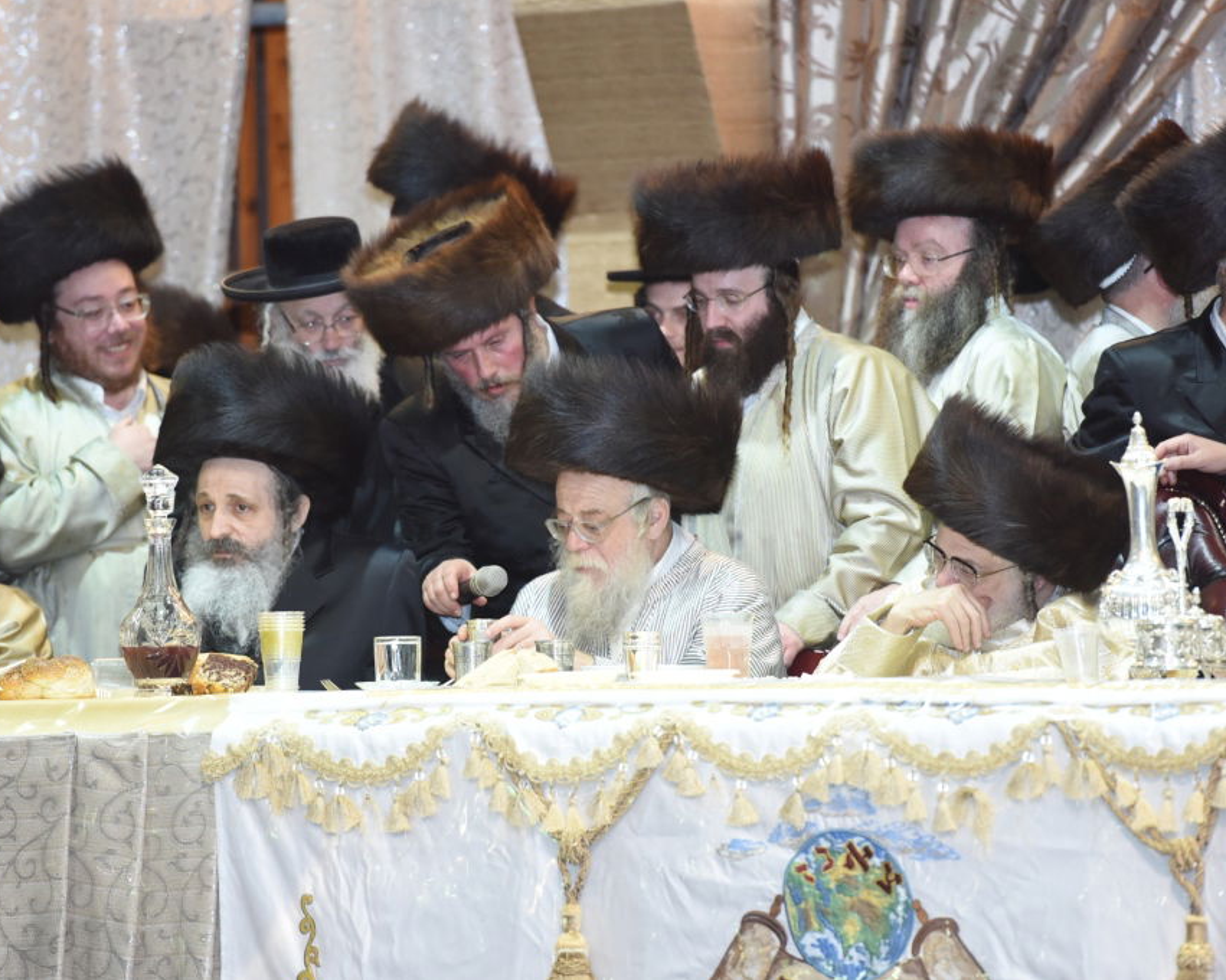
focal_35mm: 226
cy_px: 489
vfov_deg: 6.8
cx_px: 558
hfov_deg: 8.6
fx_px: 8197
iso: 2000
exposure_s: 1/160
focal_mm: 200
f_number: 3.5
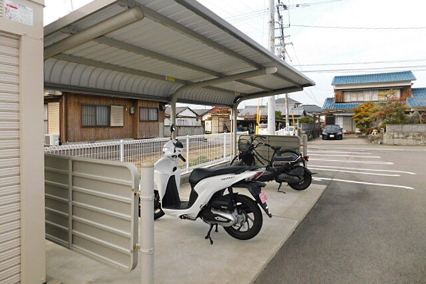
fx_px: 284
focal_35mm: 24
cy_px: 129
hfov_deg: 73.8
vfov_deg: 53.0
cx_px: 213
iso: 125
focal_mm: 4
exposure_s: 1/800
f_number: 3
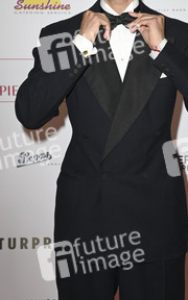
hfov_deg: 14.2
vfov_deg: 22.5
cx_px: 121
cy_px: 100
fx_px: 754
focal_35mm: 92
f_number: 5.6
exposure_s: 1/250
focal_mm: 65
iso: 500
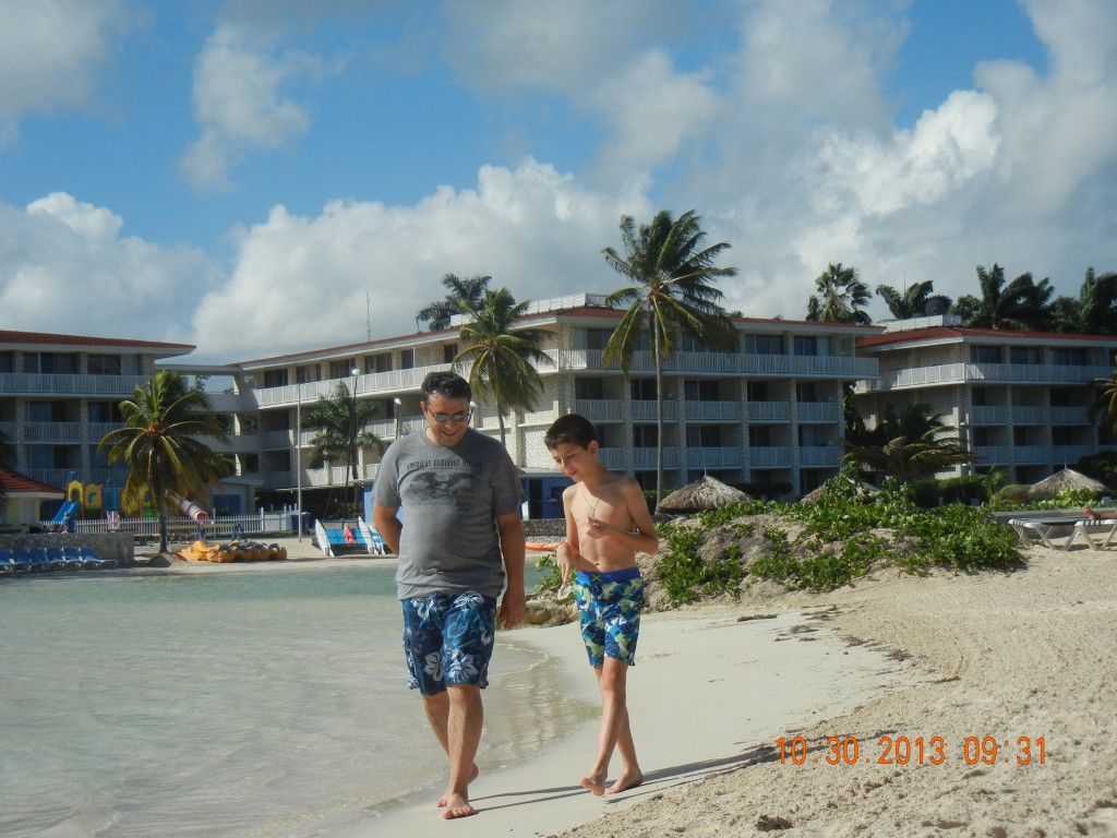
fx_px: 2194
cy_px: 419
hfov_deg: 28.6
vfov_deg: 21.6
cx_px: 558
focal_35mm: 68
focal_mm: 12.2
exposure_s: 1/504
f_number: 8.2
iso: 160
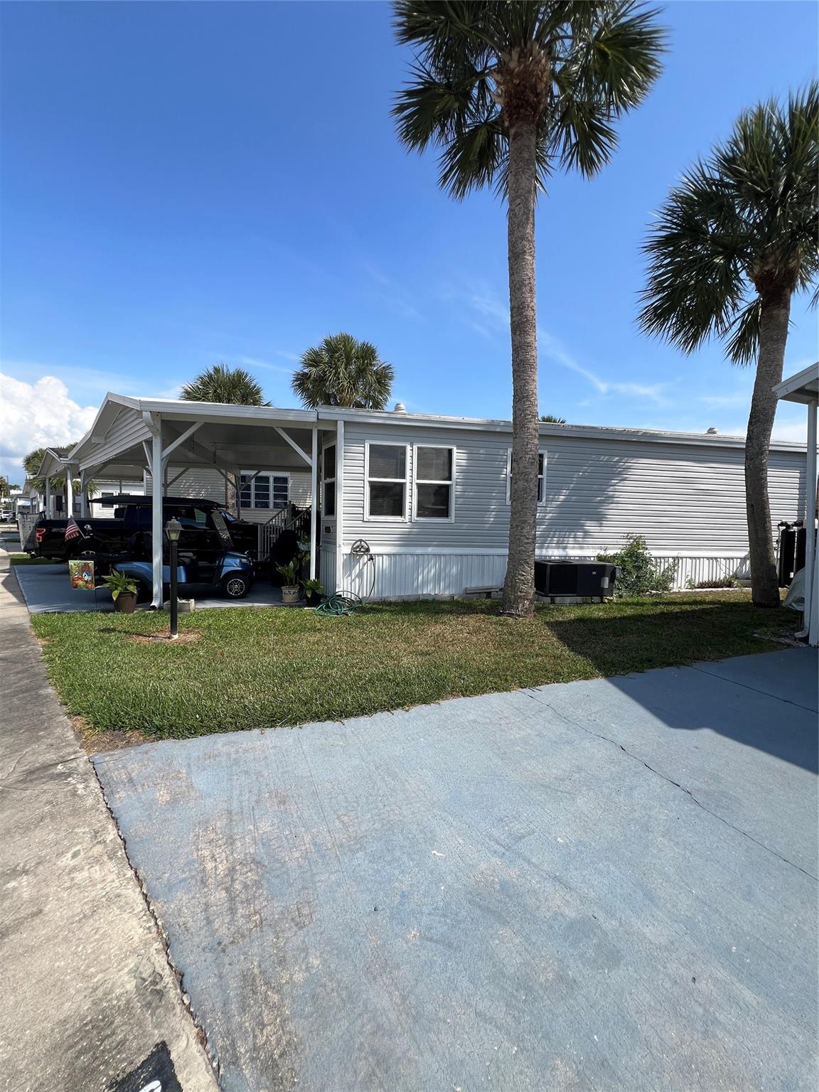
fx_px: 410
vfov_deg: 106.2
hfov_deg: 89.9
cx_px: 410
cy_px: 546
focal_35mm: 13
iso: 32
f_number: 1.8
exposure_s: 1/1531
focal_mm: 1.57
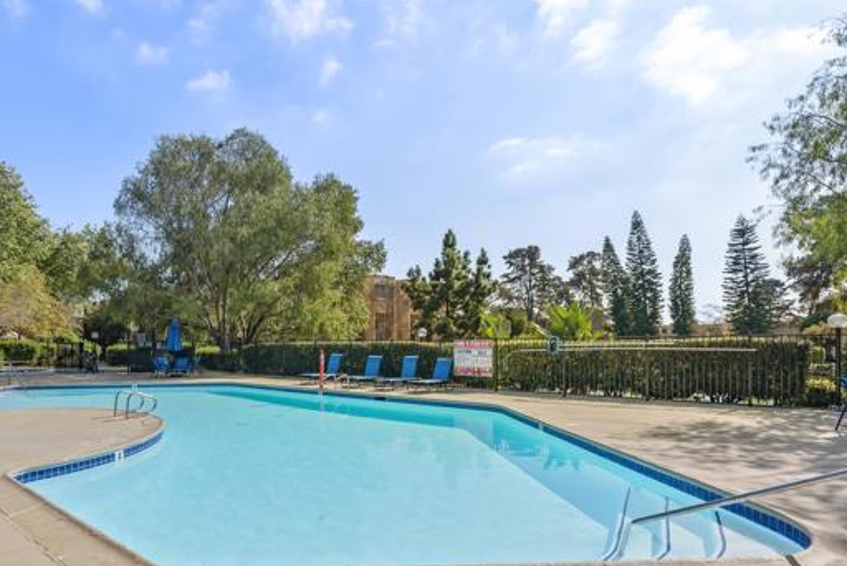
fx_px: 471
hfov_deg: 83.0
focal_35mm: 20
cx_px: 342
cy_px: 348
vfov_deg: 61.3
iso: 500
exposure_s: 1/1000
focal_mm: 16
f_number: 8
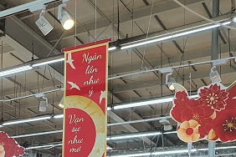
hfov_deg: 25.4
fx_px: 465
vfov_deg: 17.8
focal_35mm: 71
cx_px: -50
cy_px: 213
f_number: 2.4
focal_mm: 4.3
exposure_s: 1/100
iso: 100
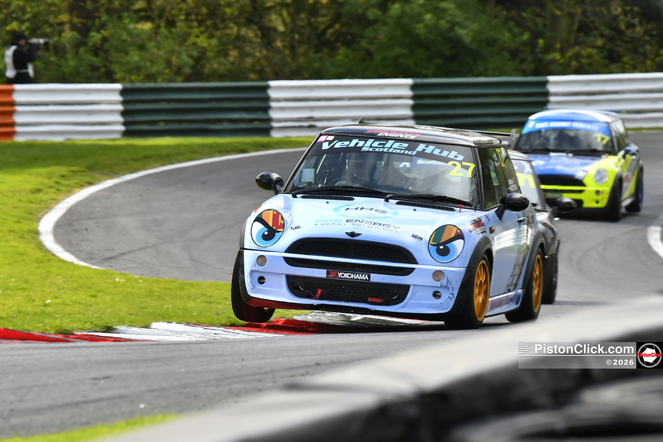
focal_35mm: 300
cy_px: 221
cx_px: 332
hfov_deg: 6.9
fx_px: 5524
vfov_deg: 4.6
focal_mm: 200
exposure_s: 1/320
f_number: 4.5
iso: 360
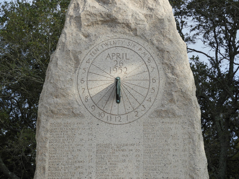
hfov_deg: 15.8
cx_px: 120
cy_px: 90
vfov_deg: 11.9
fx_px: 863
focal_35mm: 125
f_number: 5
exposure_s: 1/400
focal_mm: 22.4
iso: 100
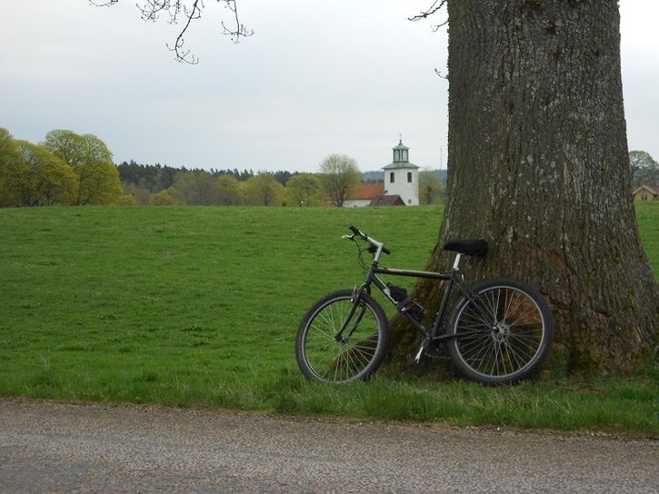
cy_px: 247
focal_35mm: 76
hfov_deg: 25.7
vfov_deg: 19.4
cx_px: 330
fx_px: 1447
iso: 80
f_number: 5.8
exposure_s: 1/200
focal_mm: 13.5
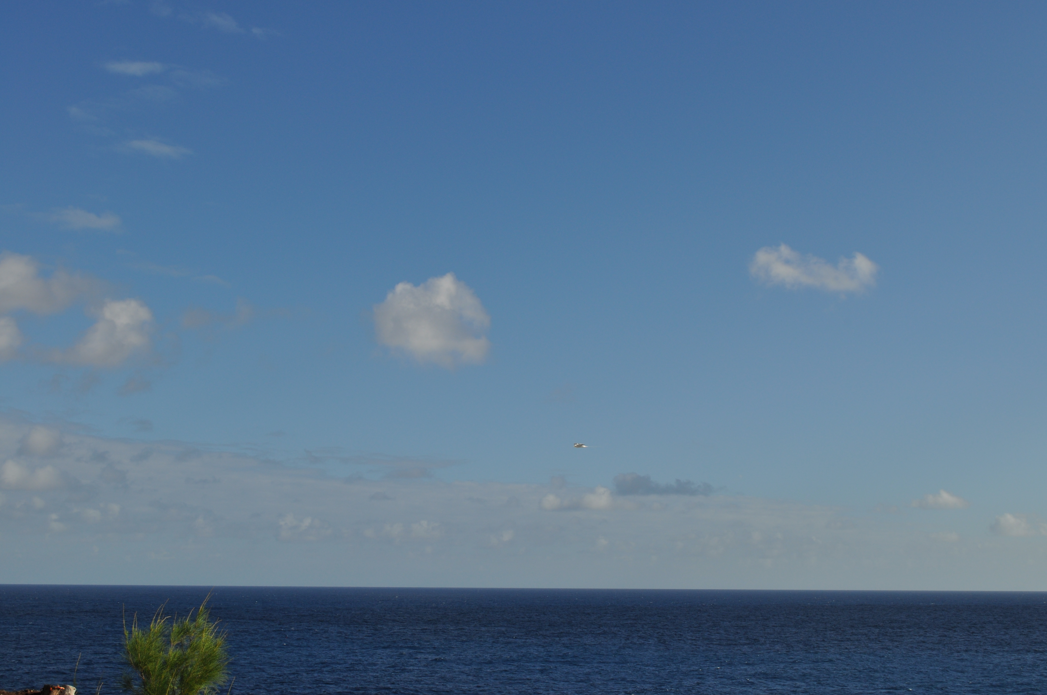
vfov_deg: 28.0
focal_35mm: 48
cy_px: 348
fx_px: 1394
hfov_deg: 41.2
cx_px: 524
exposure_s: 1/500
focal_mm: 32
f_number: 11
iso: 200
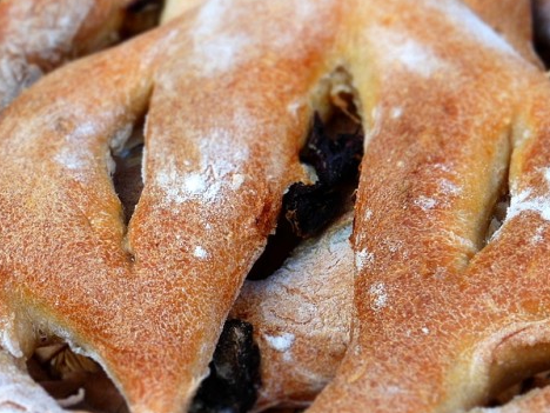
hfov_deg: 18.5
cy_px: 261
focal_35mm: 106
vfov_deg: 13.9
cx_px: 295
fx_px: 1684
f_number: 4.8
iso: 100
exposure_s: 1/60
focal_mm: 11
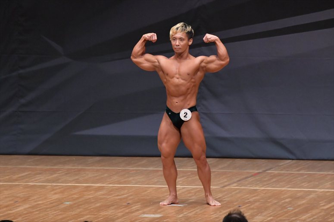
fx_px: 2782
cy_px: 111
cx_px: 167
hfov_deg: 6.9
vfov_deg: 4.6
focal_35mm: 300
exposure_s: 1/400
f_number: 5.6
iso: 6400
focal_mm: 200
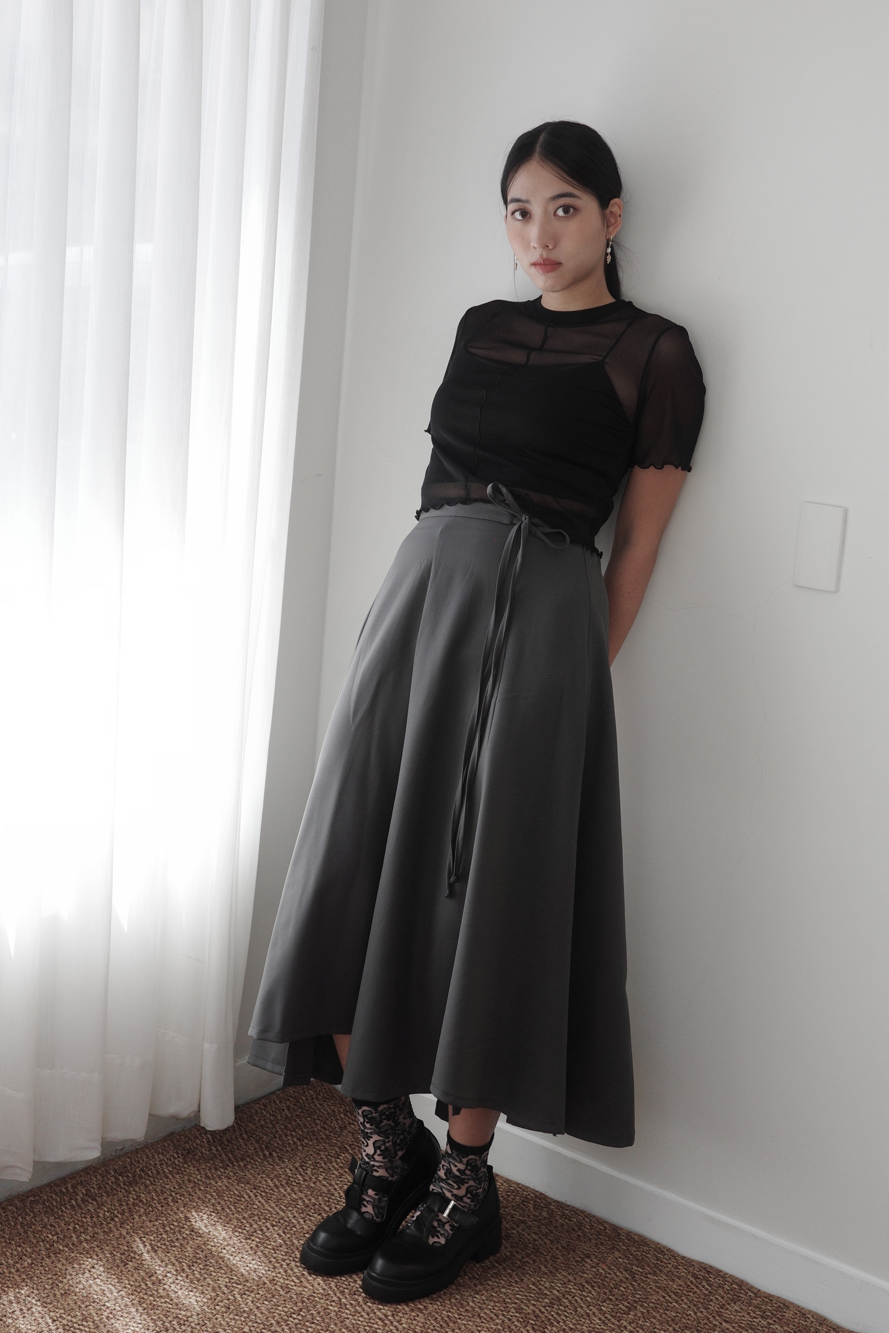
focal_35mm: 40
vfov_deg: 48.5
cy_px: 666
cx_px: 444
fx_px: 1482
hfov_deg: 33.4
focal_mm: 26
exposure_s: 1/200
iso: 400
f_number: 3.5
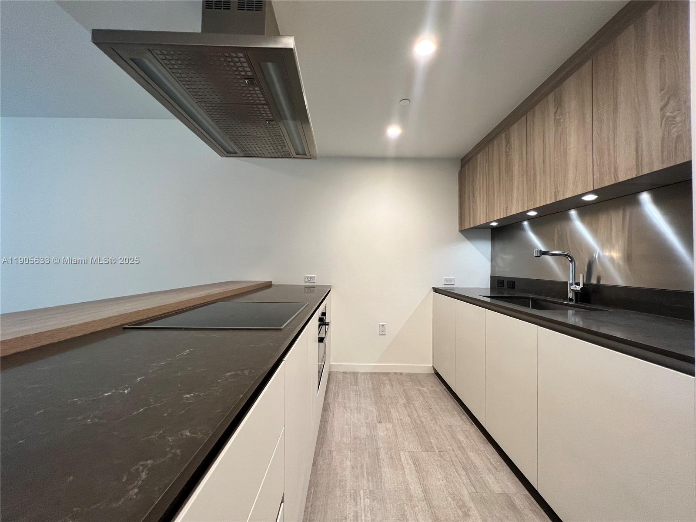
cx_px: 348
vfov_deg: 89.9
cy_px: 261
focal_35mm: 13
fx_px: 261
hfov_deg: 106.2
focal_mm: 1.57
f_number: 1.8
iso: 160
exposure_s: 1/120
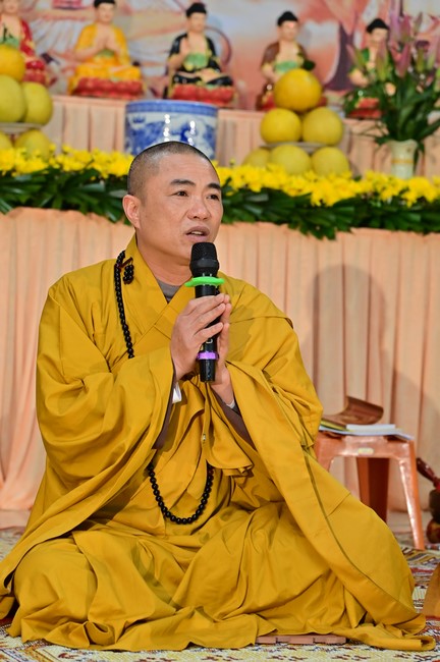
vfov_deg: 17.1
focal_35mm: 120
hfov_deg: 11.4
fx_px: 2205
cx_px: 220
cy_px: 331
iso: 2000
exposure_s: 1/160
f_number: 5.6
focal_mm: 120
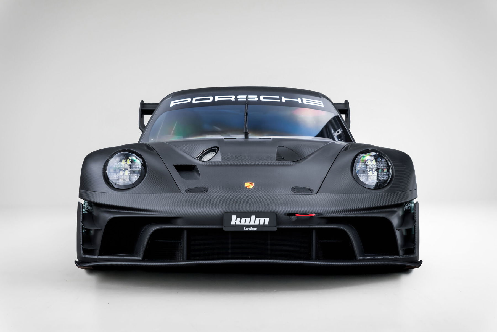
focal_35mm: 70
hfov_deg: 28.8
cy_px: 166
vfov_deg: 19.5
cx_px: 248
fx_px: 966
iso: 1000
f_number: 2.8
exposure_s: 1/100
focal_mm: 70
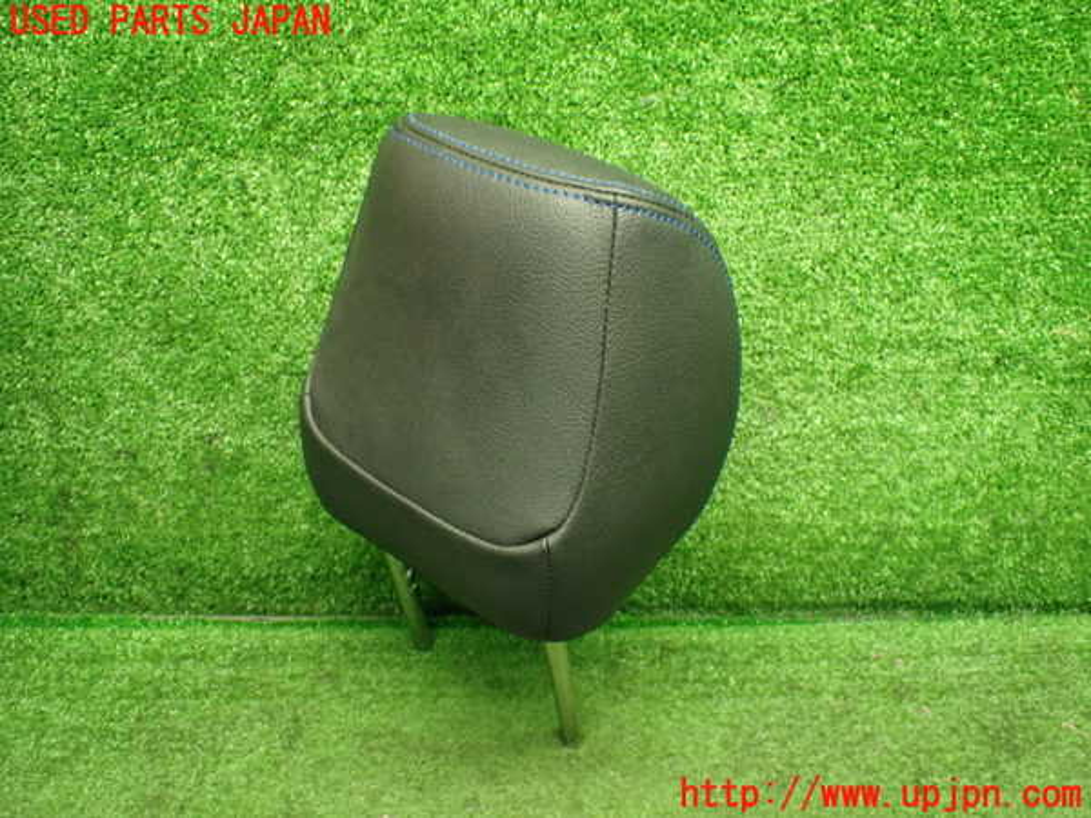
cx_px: 546
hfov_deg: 60.0
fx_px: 946
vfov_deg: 46.8
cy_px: 409
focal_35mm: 30
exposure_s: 1/60
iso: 800
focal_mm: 5.4
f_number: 2.3
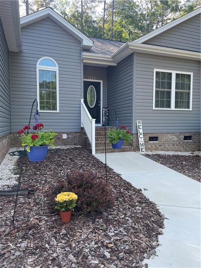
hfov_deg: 53.0
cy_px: 134
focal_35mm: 26
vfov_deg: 67.3
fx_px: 201
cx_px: 100
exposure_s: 1/213
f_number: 1.6
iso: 32
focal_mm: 4.2
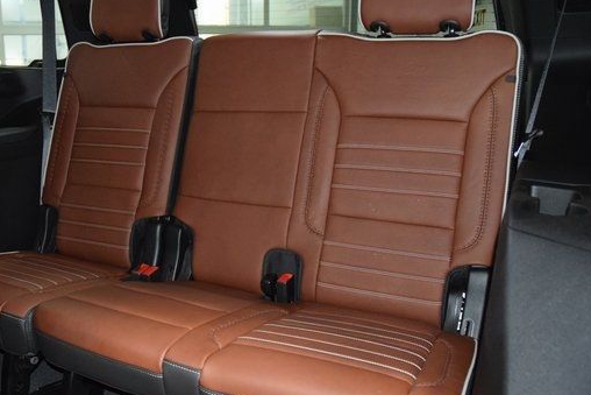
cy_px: 231
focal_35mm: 34
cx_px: 241
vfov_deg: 38.8
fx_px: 558
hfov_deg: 55.4
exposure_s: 1/60
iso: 3200
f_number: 3.5
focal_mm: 18
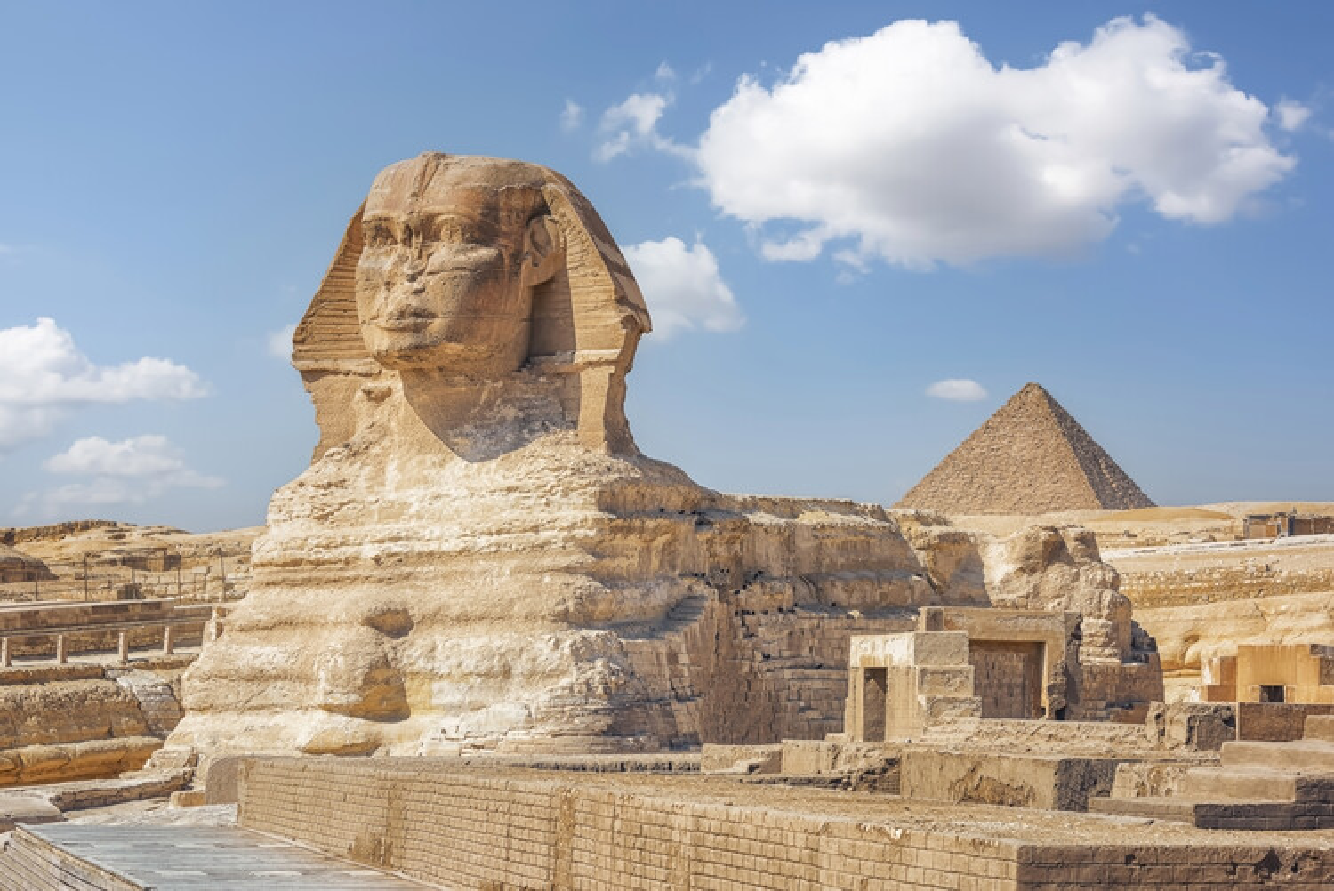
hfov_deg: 26.0
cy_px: 446
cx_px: 667
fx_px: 2892
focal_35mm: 78
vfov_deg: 17.5
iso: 64
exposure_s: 1/250
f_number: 8
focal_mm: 78
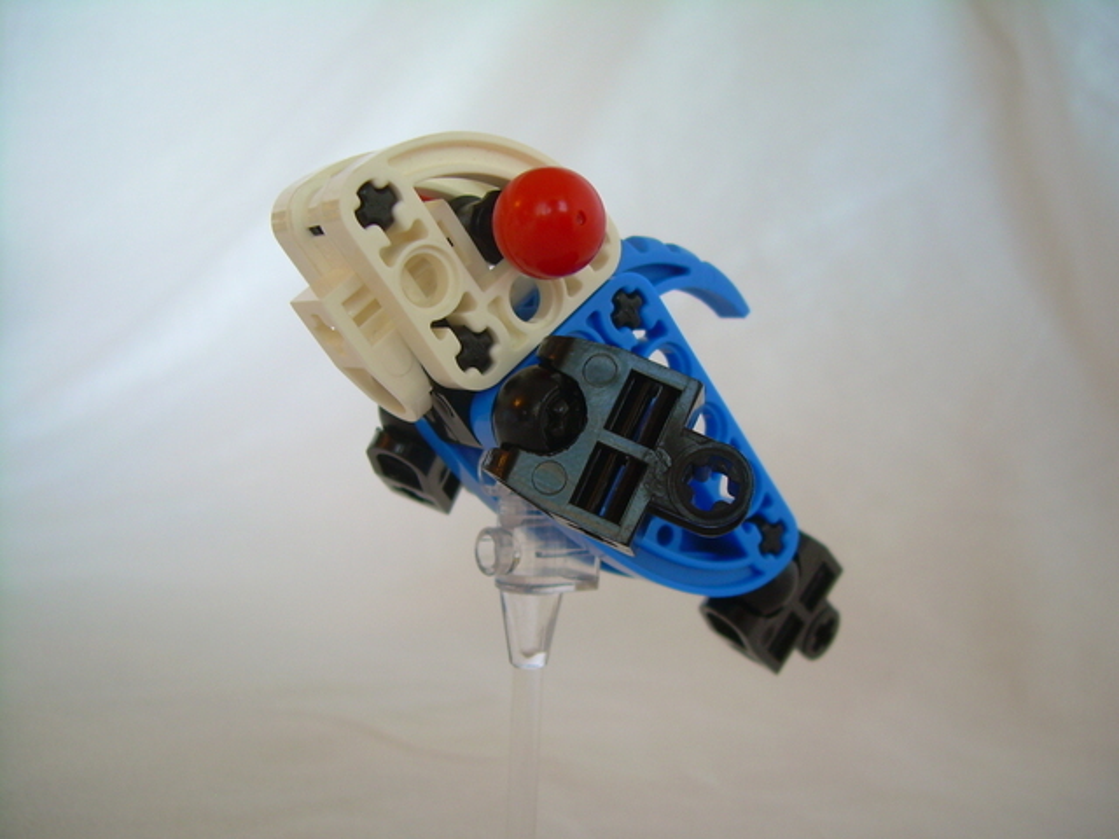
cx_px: 560
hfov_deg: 49.0
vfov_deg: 37.7
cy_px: 420
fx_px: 1228
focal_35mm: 38
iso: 50
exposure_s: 1/10.4
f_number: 2.8
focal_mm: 6.3
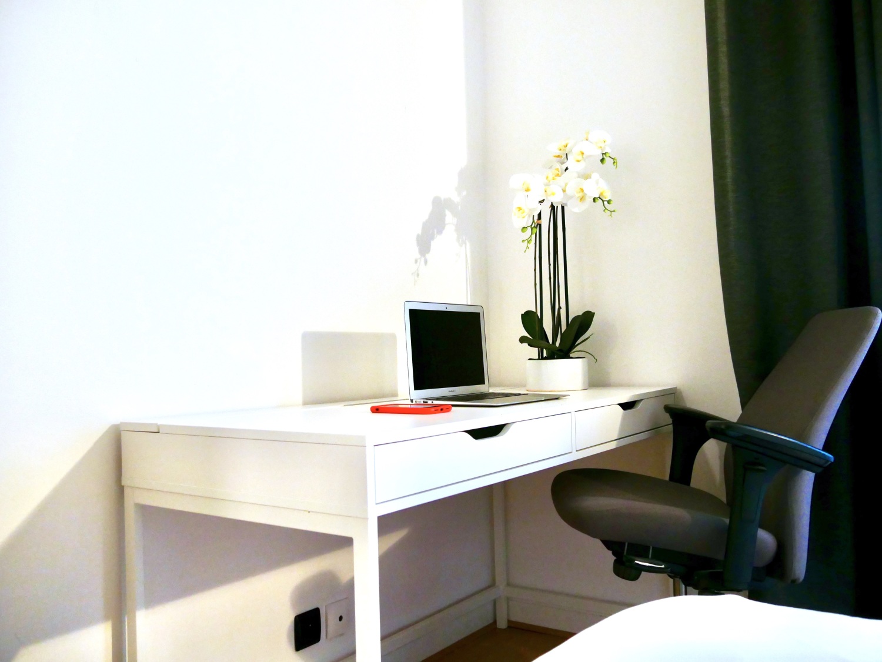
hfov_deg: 59.9
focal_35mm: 30
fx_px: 765
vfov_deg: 46.8
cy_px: 331
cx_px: 441
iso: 1250
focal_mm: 15
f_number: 3.6
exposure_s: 1/60
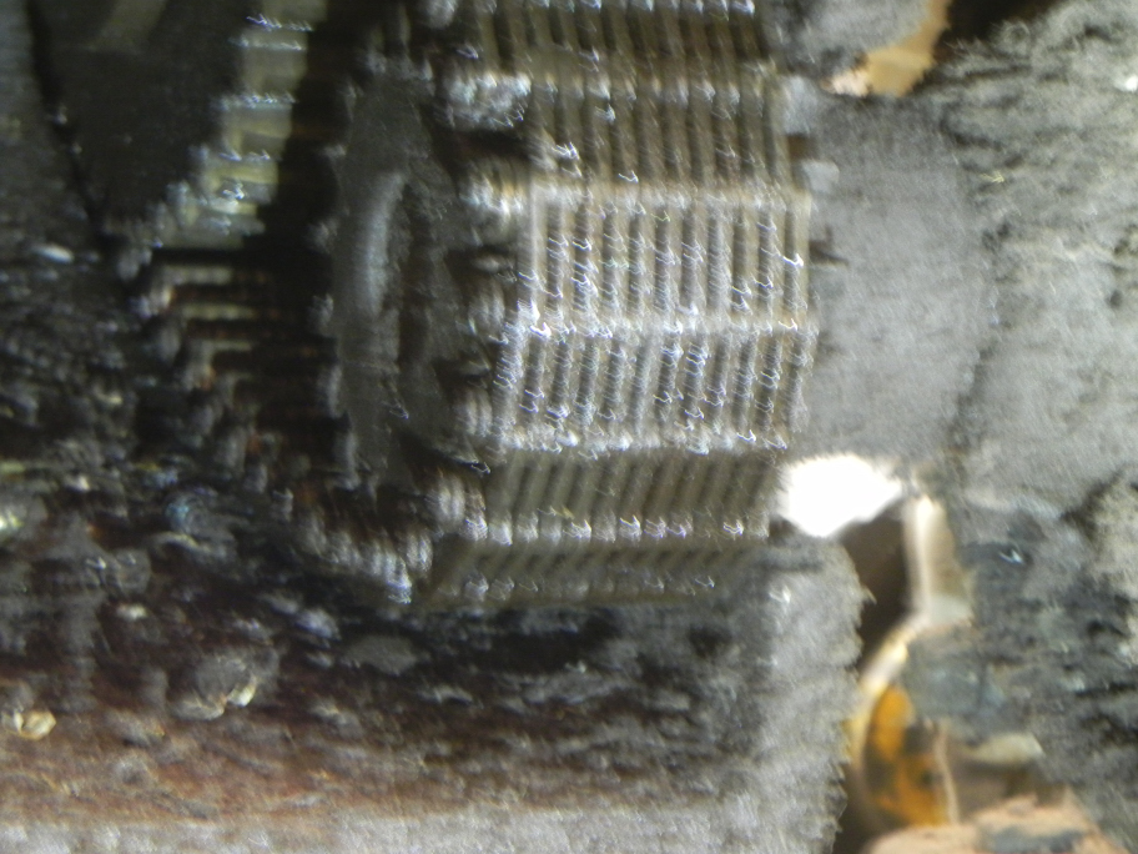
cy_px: 427
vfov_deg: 14.1
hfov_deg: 18.7
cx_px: 569
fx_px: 3452
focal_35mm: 105
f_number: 4
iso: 400
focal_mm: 18.8
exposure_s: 1/1.5
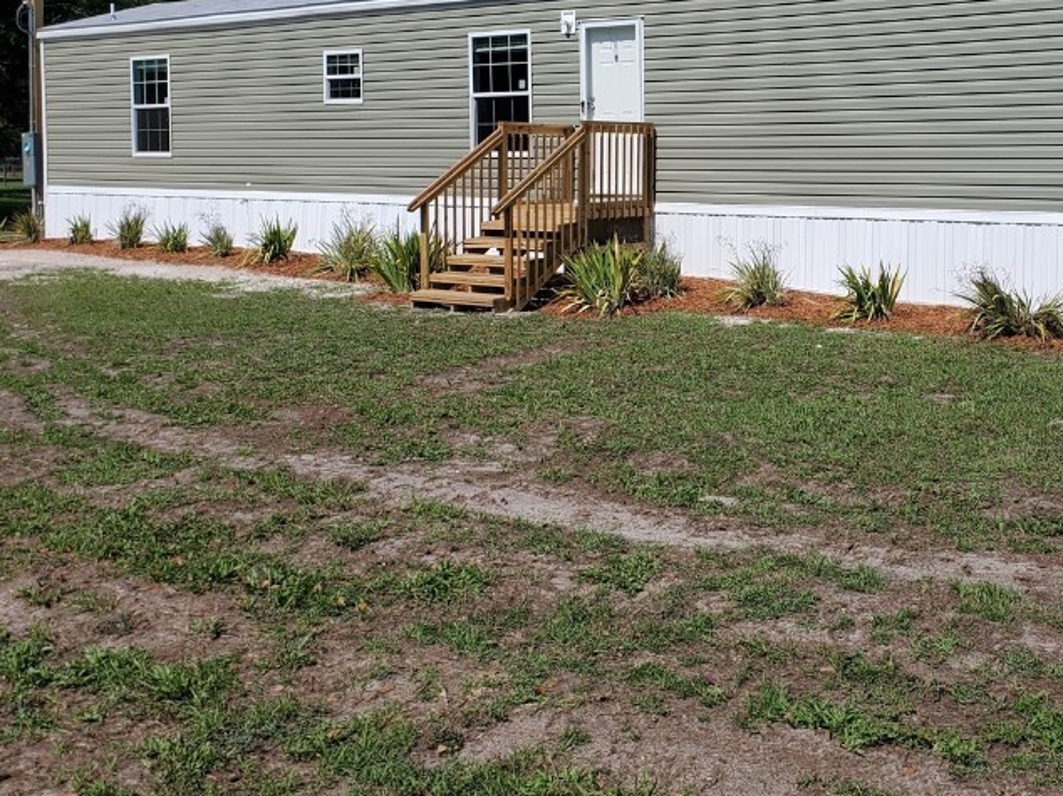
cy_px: 198
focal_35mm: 42
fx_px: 1289
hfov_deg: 44.1
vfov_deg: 33.6
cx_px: 714
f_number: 2.4
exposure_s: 1/2912
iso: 50
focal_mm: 4.3
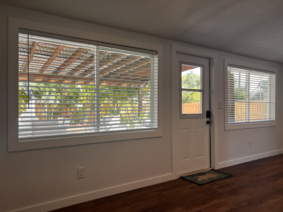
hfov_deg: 67.3
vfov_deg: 53.1
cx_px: 142
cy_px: 106
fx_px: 213
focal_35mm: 26
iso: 32
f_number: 1.5
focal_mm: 5.7
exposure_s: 1/121
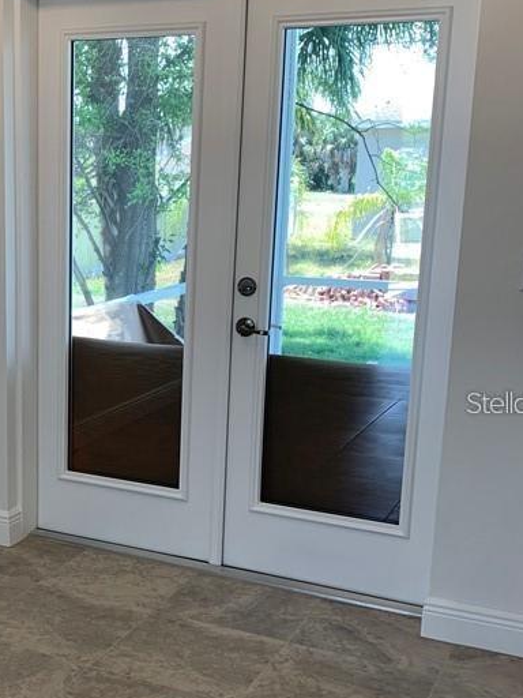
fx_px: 1048
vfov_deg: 36.7
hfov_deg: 27.2
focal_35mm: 52
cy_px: 402
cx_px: 72
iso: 32
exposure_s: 1/120
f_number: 1.8
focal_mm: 4.25
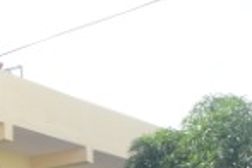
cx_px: -327
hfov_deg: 10.7
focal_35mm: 168
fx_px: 1179
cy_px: 259
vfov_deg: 8.0
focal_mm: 23
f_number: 11
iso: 250
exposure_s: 1/125
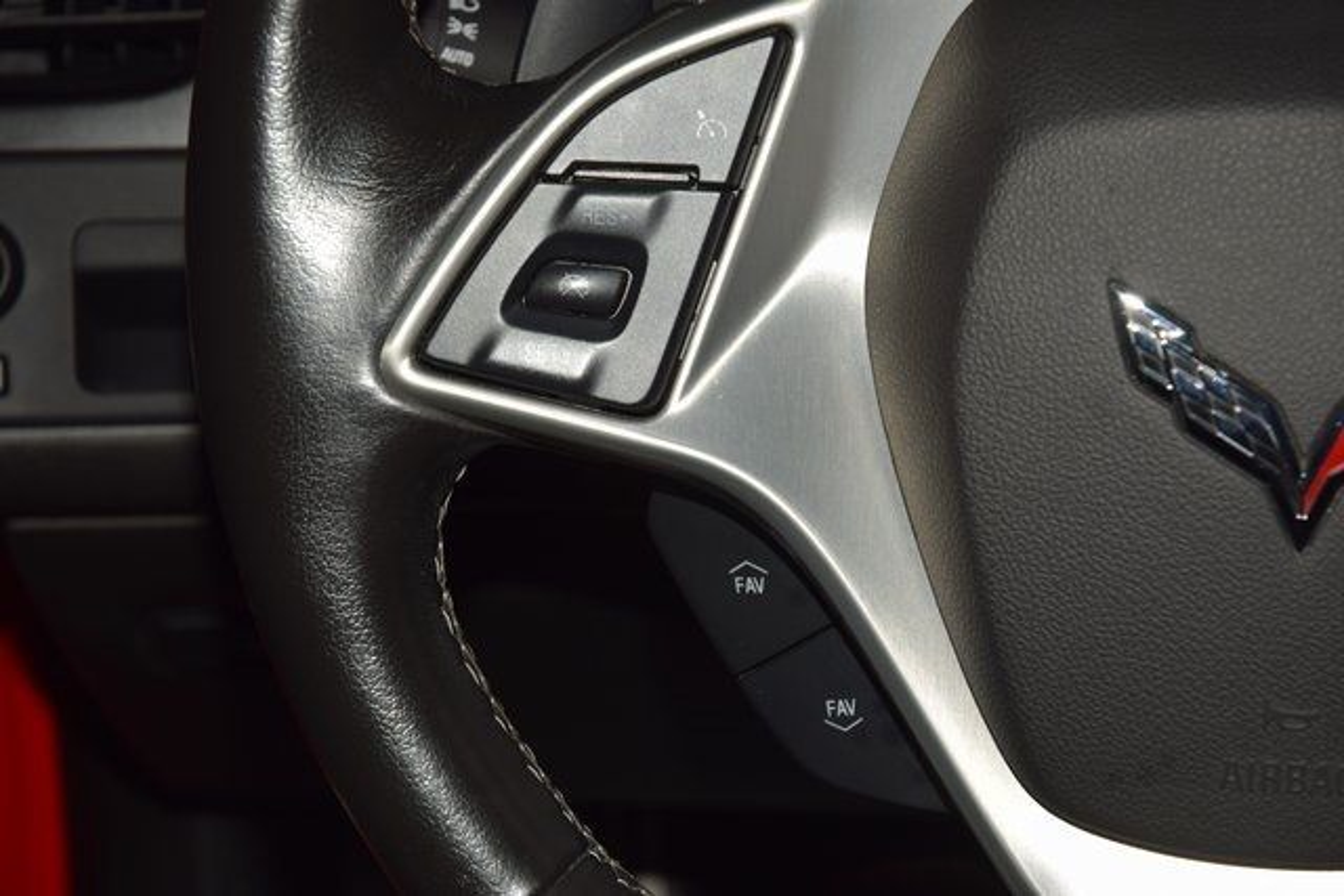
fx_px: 3921
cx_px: 672
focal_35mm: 105
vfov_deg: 13.0
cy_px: 448
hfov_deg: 19.5
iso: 100
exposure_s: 1/125
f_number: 8
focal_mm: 70
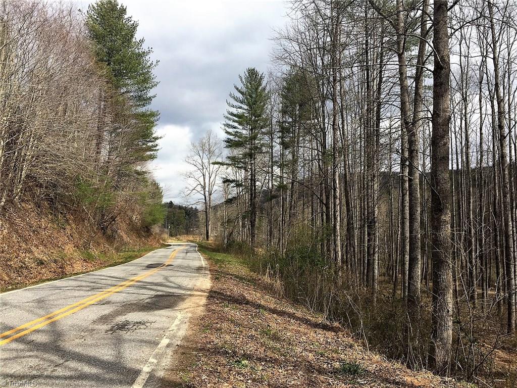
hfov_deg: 61.7
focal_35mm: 29
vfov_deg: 48.2
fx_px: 433
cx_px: 258
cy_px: 194
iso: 32
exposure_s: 1/1647
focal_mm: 4.15
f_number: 2.2
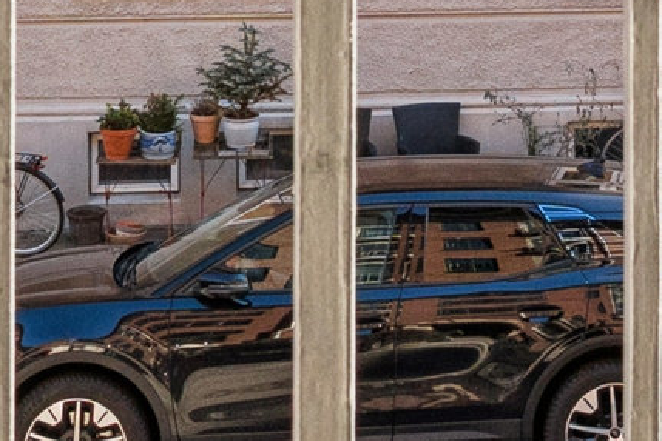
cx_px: 560
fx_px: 2606
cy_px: -293
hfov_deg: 14.4
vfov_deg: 9.3
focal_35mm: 142
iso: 400
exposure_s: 1/160
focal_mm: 13.5
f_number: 7.1
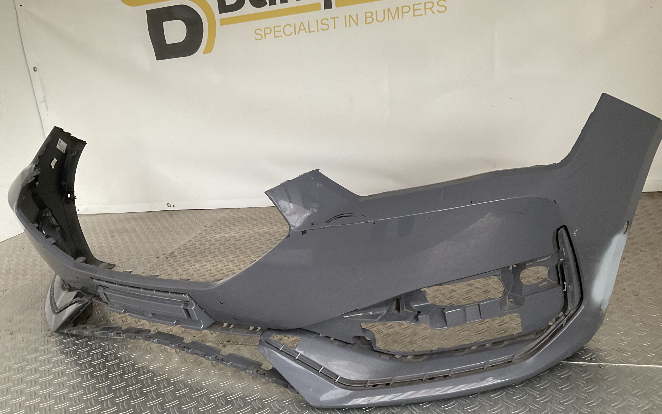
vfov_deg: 40.5
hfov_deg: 61.2
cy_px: 243
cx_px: 330
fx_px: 559
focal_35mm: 31
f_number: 1.8
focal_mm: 3
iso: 100
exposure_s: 1/60
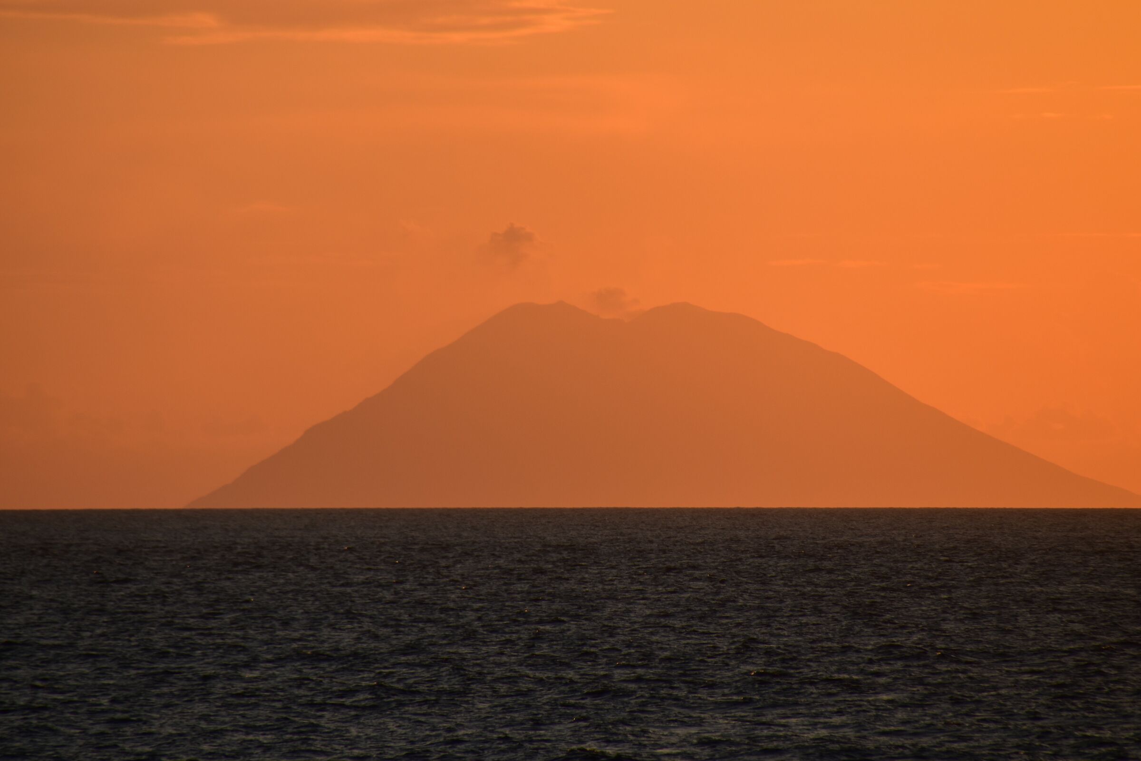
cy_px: 380
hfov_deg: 4.6
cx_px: 570
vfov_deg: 3.1
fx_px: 14261
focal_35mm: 450
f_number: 8
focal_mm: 300
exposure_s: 1/1000
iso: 200
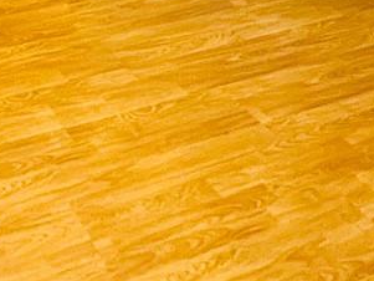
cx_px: 61
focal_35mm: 69
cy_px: -325
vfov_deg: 15.6
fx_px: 746
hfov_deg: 27.4
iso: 500
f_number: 1.8
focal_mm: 1.57
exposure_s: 1/60
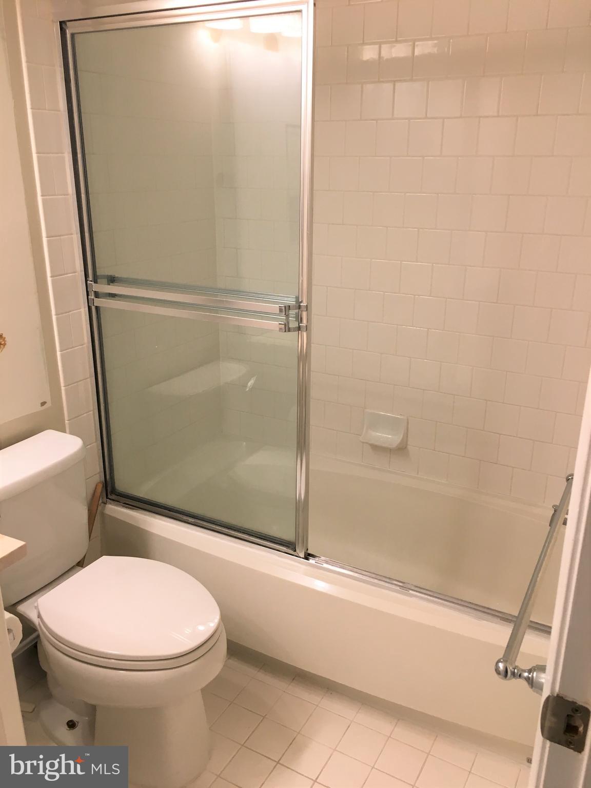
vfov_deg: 61.7
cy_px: 394
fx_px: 660
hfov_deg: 48.2
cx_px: 296
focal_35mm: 29
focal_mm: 4.15
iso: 25
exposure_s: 1/30
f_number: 2.2
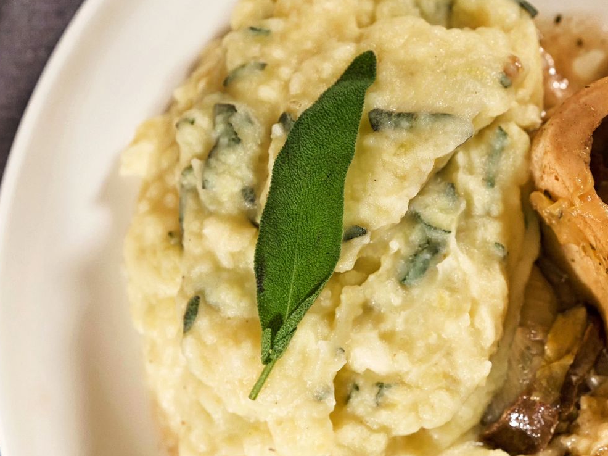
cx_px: 573
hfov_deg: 9.9
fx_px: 3494
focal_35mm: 199
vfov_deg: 7.5
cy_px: 321
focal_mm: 85
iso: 1000
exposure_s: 1/160
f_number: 4
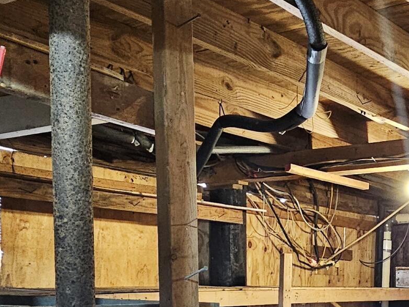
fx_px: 591
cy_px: 329
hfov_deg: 34.7
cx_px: 408
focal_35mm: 50
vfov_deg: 27.0
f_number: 2.2
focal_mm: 2.2
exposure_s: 1/24
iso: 640
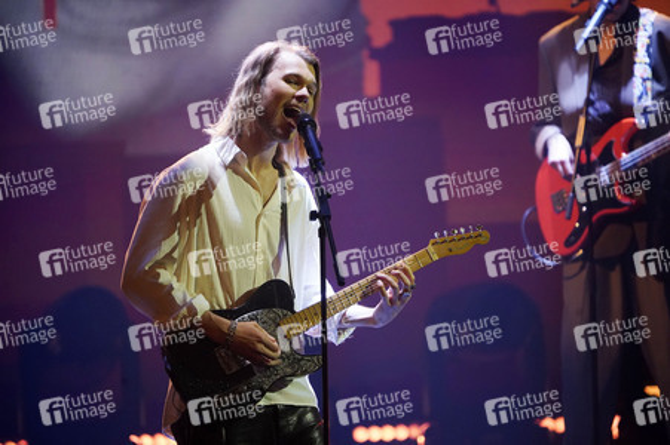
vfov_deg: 2.6
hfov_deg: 3.9
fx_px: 9838
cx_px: 335
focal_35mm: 529
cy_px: 222
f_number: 6.3
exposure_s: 1/320
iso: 6400
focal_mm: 529
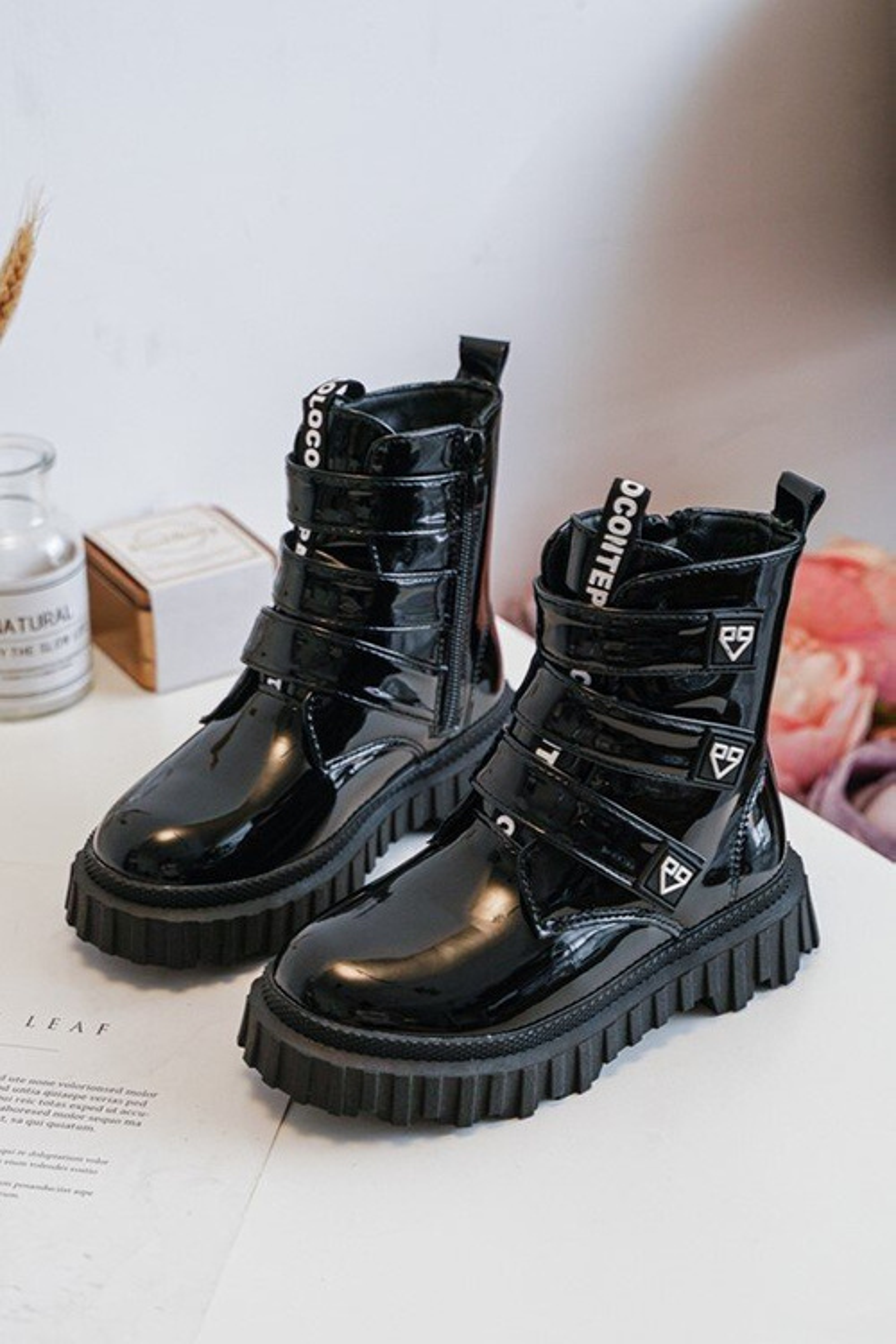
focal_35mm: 49
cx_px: 448
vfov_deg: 40.3
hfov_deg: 27.5
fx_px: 1829
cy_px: 672
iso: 500
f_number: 4
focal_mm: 49
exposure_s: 1/100
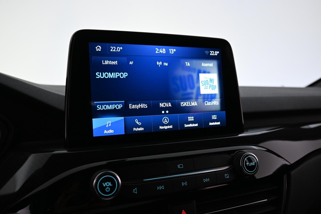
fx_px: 267
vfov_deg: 43.6
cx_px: 160
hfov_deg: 61.9
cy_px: 107
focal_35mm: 30
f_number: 3.8
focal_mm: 20
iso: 1000
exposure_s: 1/30
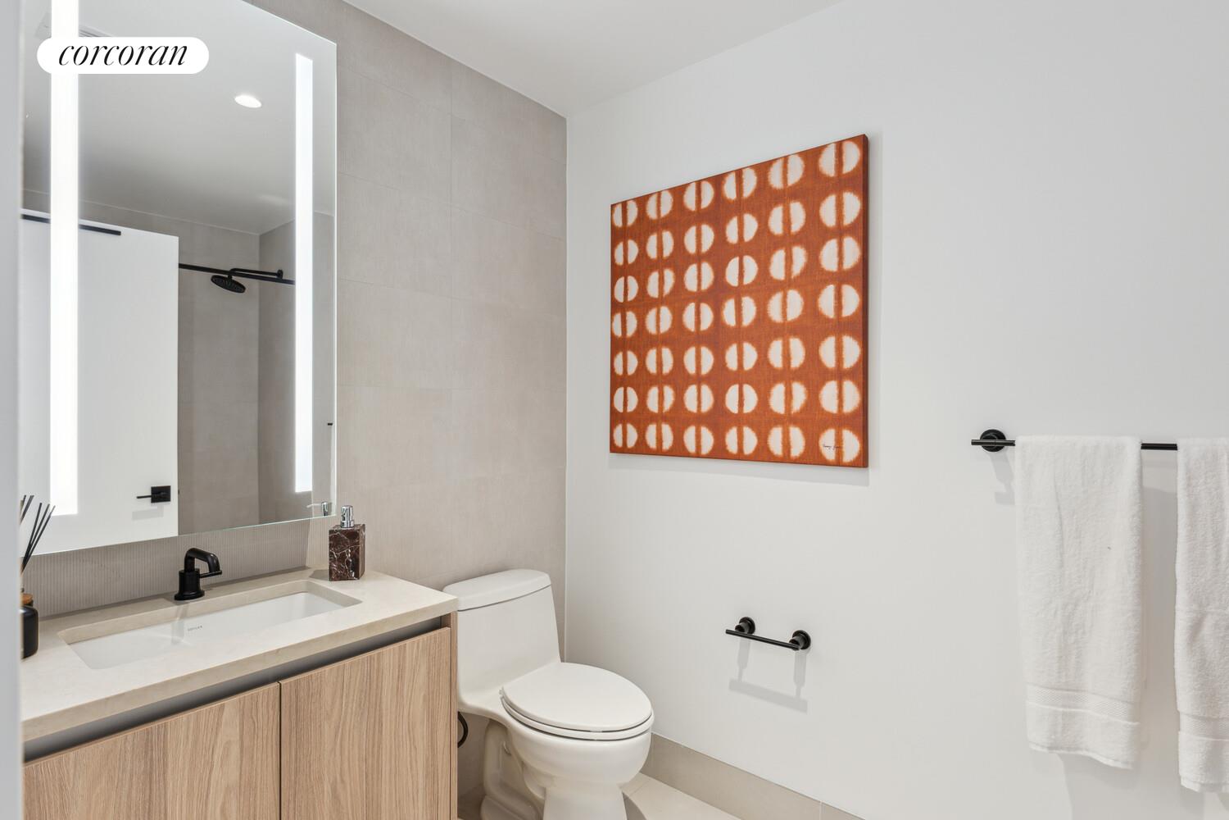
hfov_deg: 86.9
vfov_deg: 64.6
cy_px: 410
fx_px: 649
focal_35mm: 19
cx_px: 614
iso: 160
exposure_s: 1/10
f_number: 8
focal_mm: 19
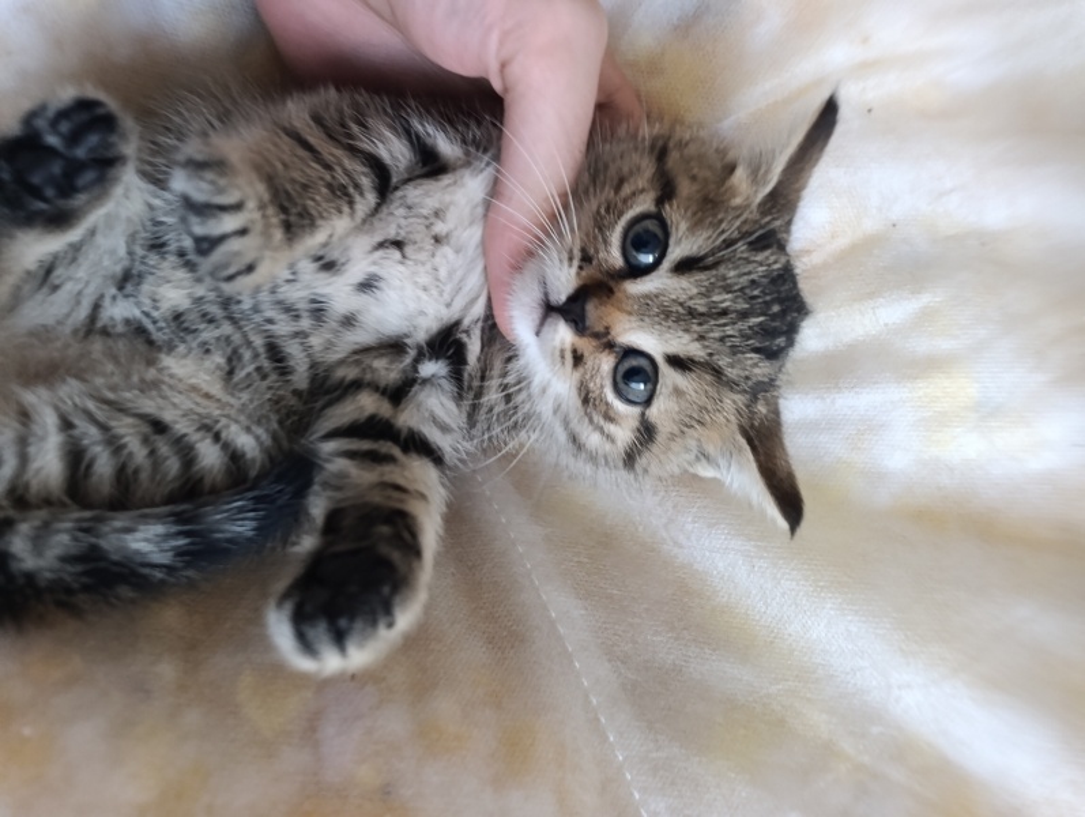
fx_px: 722
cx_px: 542
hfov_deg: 73.8
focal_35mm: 23
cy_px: 408
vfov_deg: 59.0
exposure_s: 1/50
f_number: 1.6
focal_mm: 6.14
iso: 1000
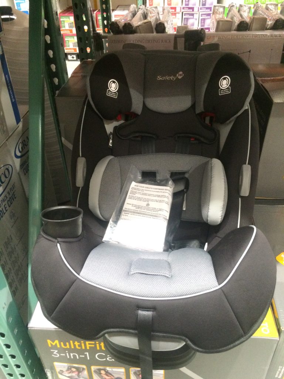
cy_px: 190
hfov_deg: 48.2
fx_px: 317
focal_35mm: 29
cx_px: 142
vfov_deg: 61.7
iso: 250
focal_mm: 4.15
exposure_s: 1/30
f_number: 2.2
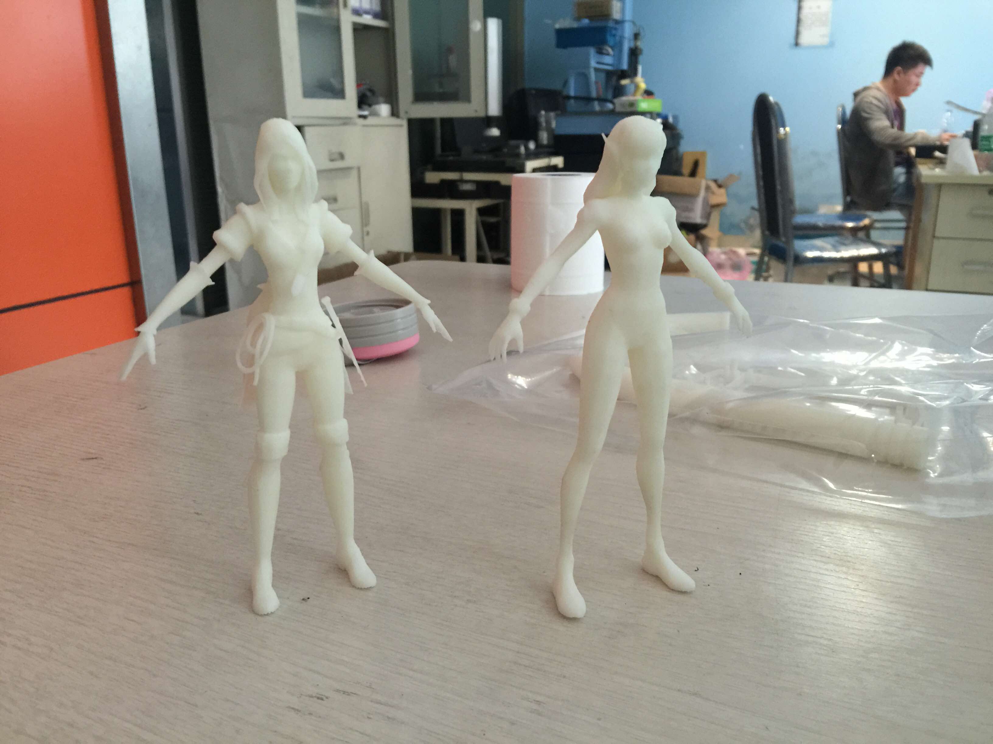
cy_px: 372
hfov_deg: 61.7
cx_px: 496
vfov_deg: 48.2
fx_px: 832
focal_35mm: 29
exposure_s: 1/8
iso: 100
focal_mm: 4.15
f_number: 2.2
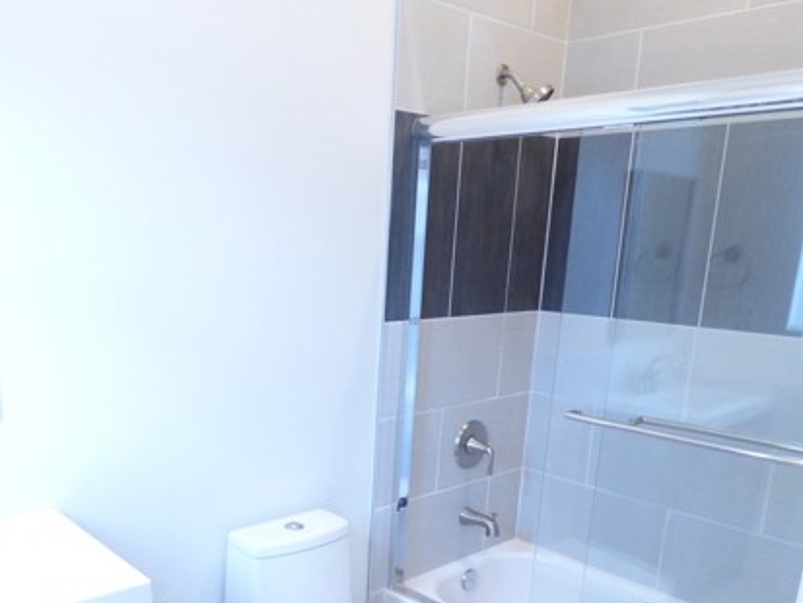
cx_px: 321
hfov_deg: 57.9
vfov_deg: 44.0
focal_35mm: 31
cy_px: 453
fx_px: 719
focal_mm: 3.58
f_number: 2.8
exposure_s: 1/50
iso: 400
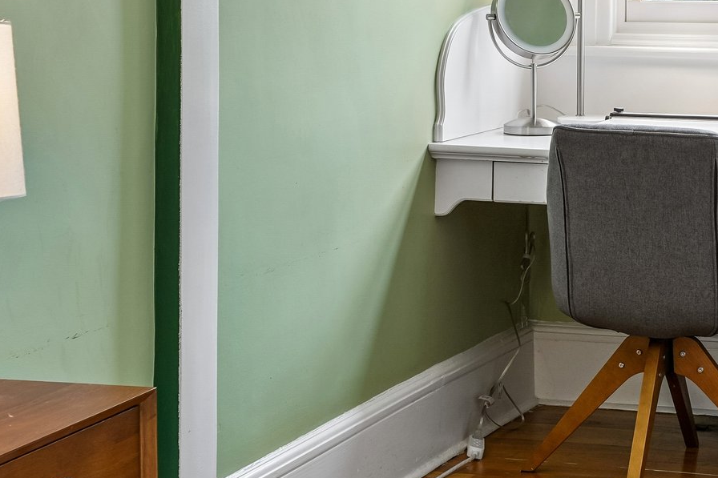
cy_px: 17
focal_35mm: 96
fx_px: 1914
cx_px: 633
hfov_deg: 20.8
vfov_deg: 14.1
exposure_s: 1/13
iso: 200
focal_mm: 28
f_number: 8
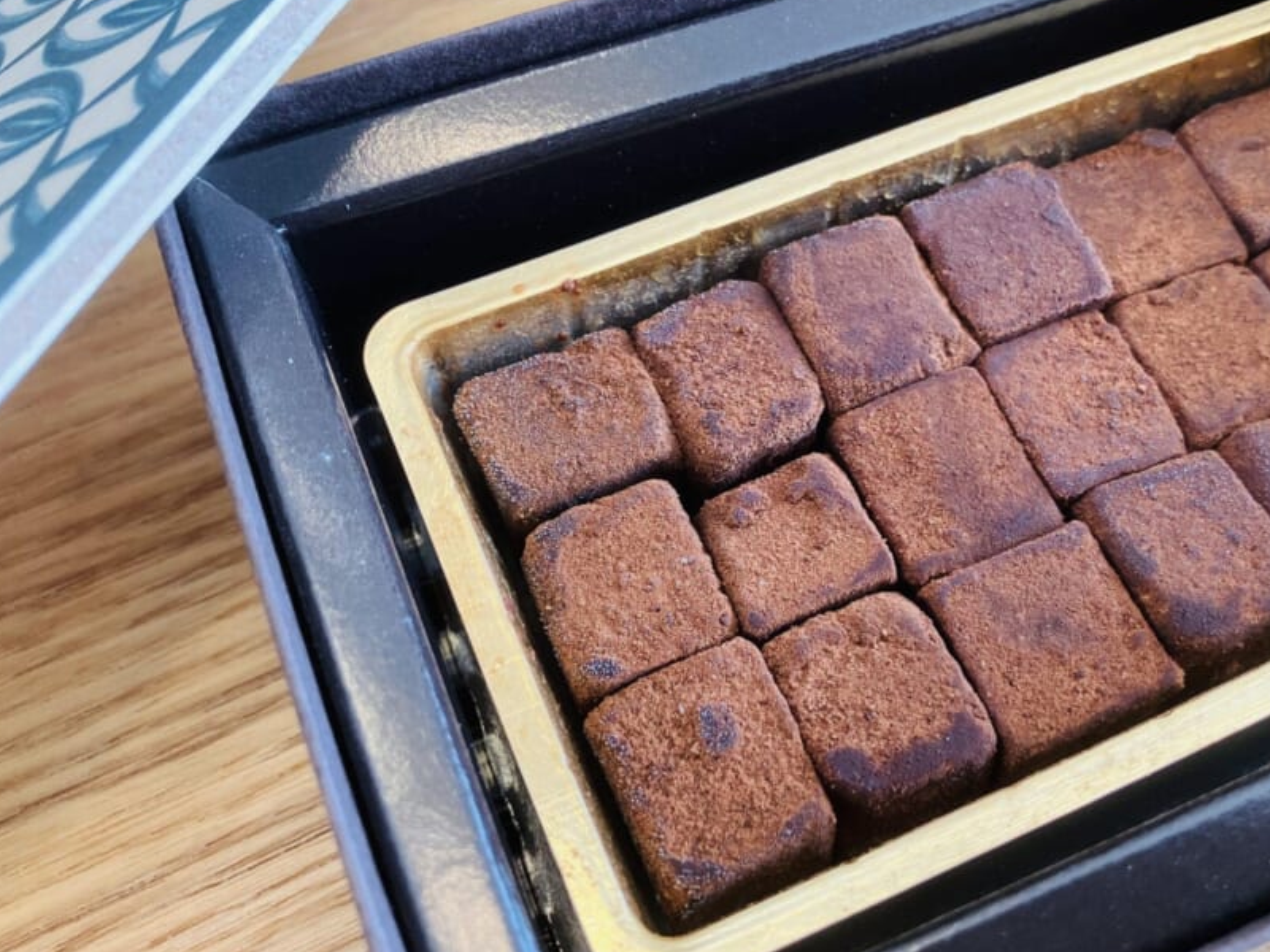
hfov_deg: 52.4
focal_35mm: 35
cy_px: 444
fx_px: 1284
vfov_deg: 40.7
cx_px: 732
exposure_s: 1/100
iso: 80
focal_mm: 3.99
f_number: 1.8
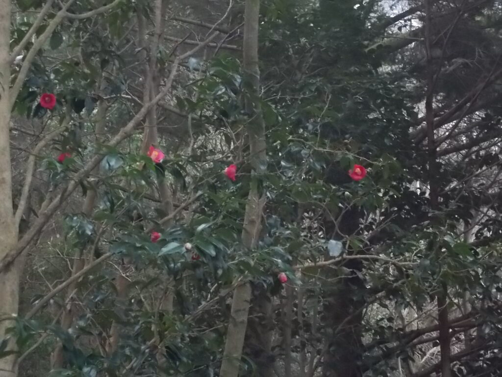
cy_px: 188
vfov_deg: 17.2
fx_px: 1247
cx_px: 251
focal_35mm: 86
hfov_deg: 22.8
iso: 800
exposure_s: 1/60
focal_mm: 15.4
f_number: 6.3
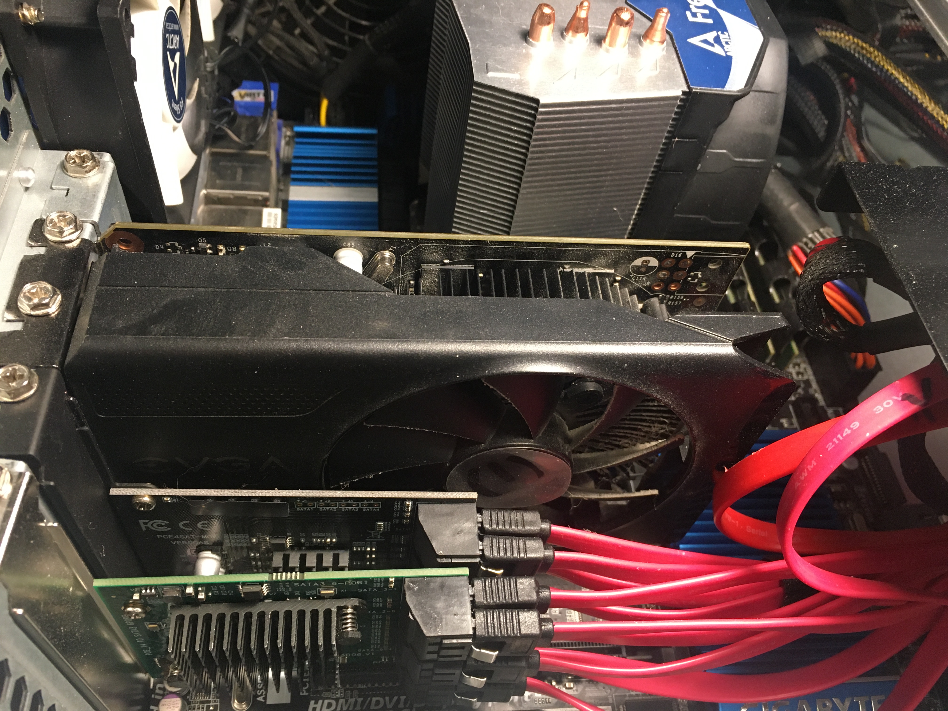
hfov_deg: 61.7
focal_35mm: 29
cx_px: 474
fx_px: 794
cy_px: 356
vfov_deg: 48.2
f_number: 2.2
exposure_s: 1/30
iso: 125
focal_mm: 4.15
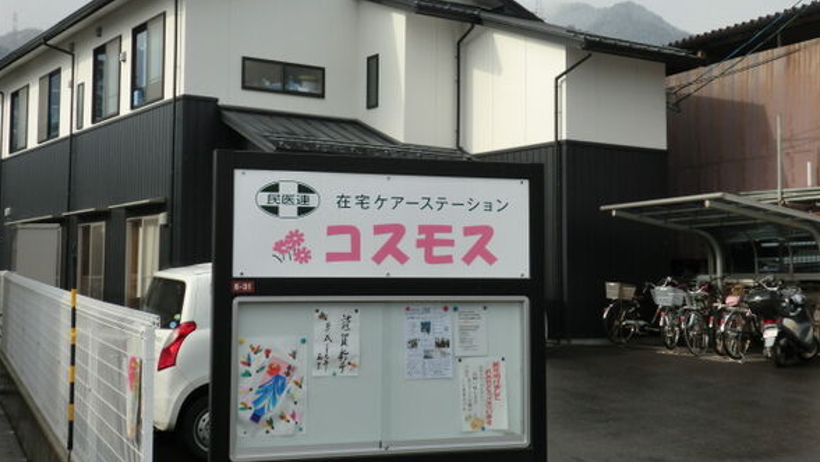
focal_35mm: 50
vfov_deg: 23.9
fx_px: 1087
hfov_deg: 41.3
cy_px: 187
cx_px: 411
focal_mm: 8.2
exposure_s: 1/500
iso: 50
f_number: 4.3
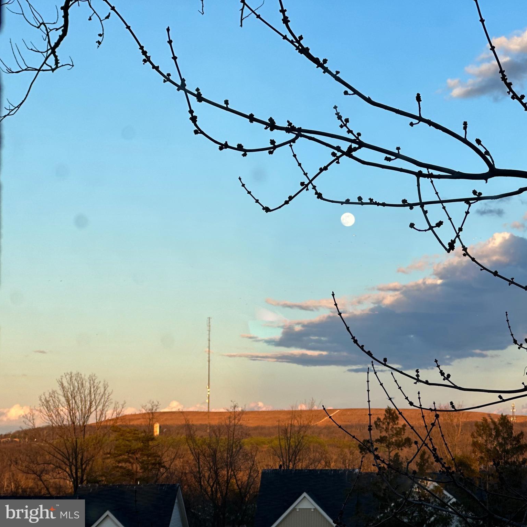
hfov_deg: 19.0
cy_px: 264
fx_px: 1567
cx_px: 351
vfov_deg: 19.1
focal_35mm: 91
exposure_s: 1/163
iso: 25
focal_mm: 9
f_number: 2.8
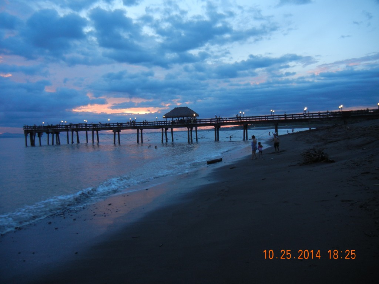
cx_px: 190
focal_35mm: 30
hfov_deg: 60.0
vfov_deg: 46.8
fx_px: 328
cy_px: 142
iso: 205
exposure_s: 1/30
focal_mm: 5.4
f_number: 3.5
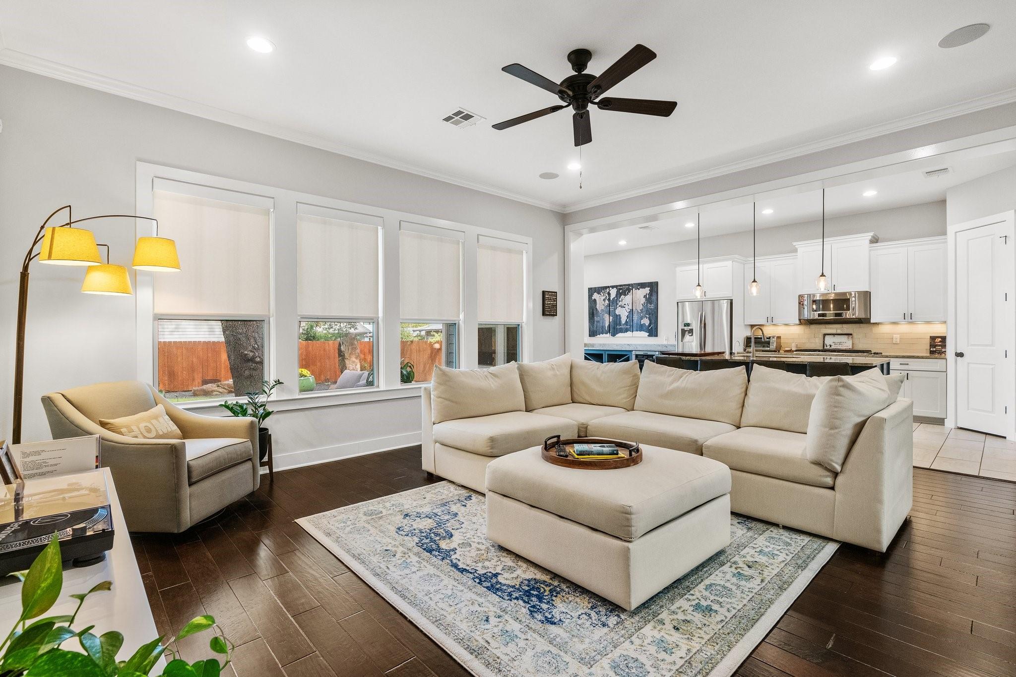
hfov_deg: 96.7
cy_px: 338
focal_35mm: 16
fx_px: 452
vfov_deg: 73.8
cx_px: 508
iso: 2000
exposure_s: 1/20
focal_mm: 16
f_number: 8
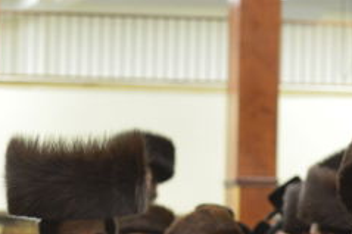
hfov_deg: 6.8
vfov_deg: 4.5
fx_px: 2931
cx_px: -90
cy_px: 420
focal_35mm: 300
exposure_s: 1/160
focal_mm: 70
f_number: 3.5
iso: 2200
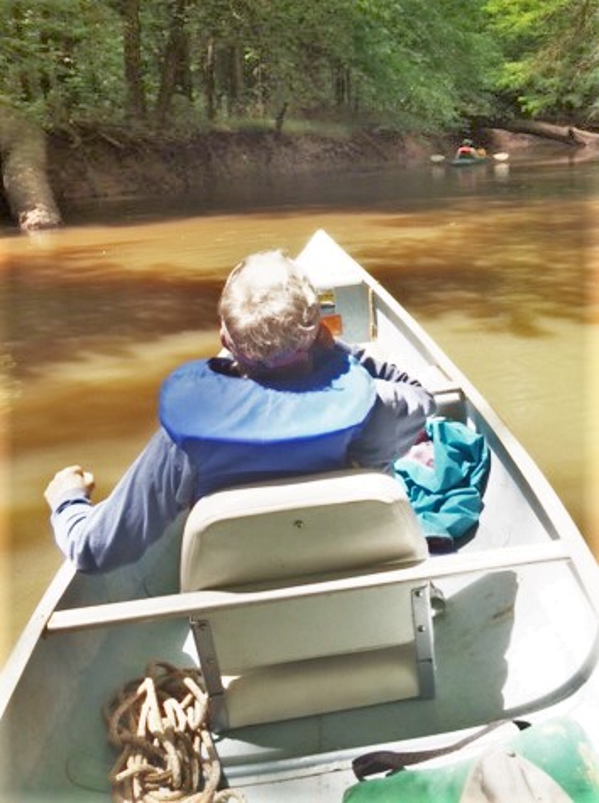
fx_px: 671
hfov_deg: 48.1
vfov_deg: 61.7
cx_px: 300
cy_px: 402
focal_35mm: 29
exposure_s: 1/410
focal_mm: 4.15
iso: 32
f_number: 2.2
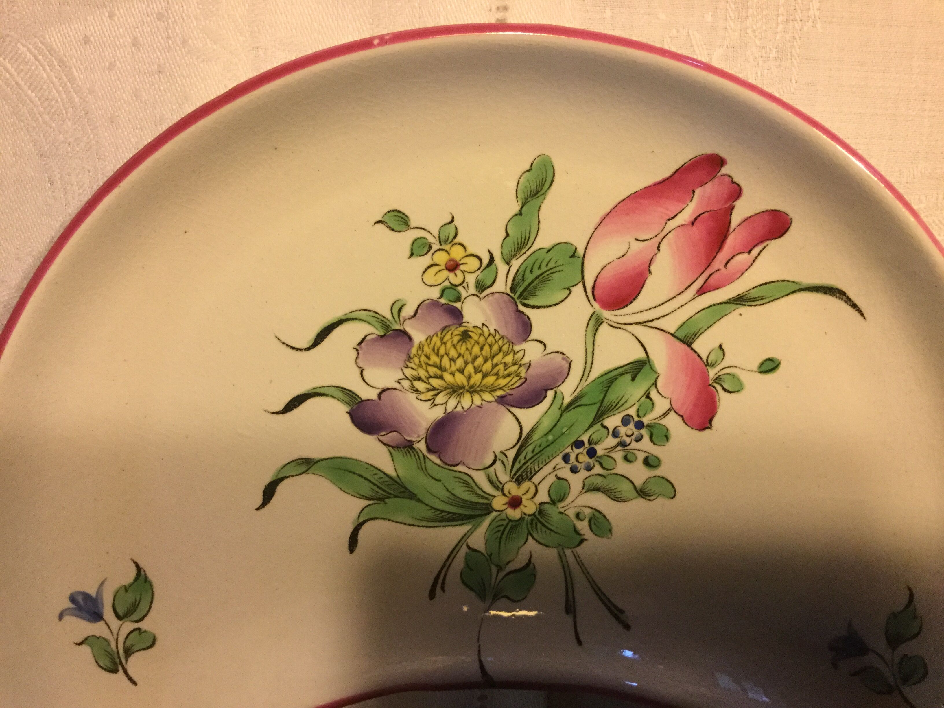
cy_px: 354
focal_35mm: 31
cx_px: 472
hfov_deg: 58.4
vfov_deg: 45.4
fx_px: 845
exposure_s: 1/33
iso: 200
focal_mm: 3.3
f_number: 2.4
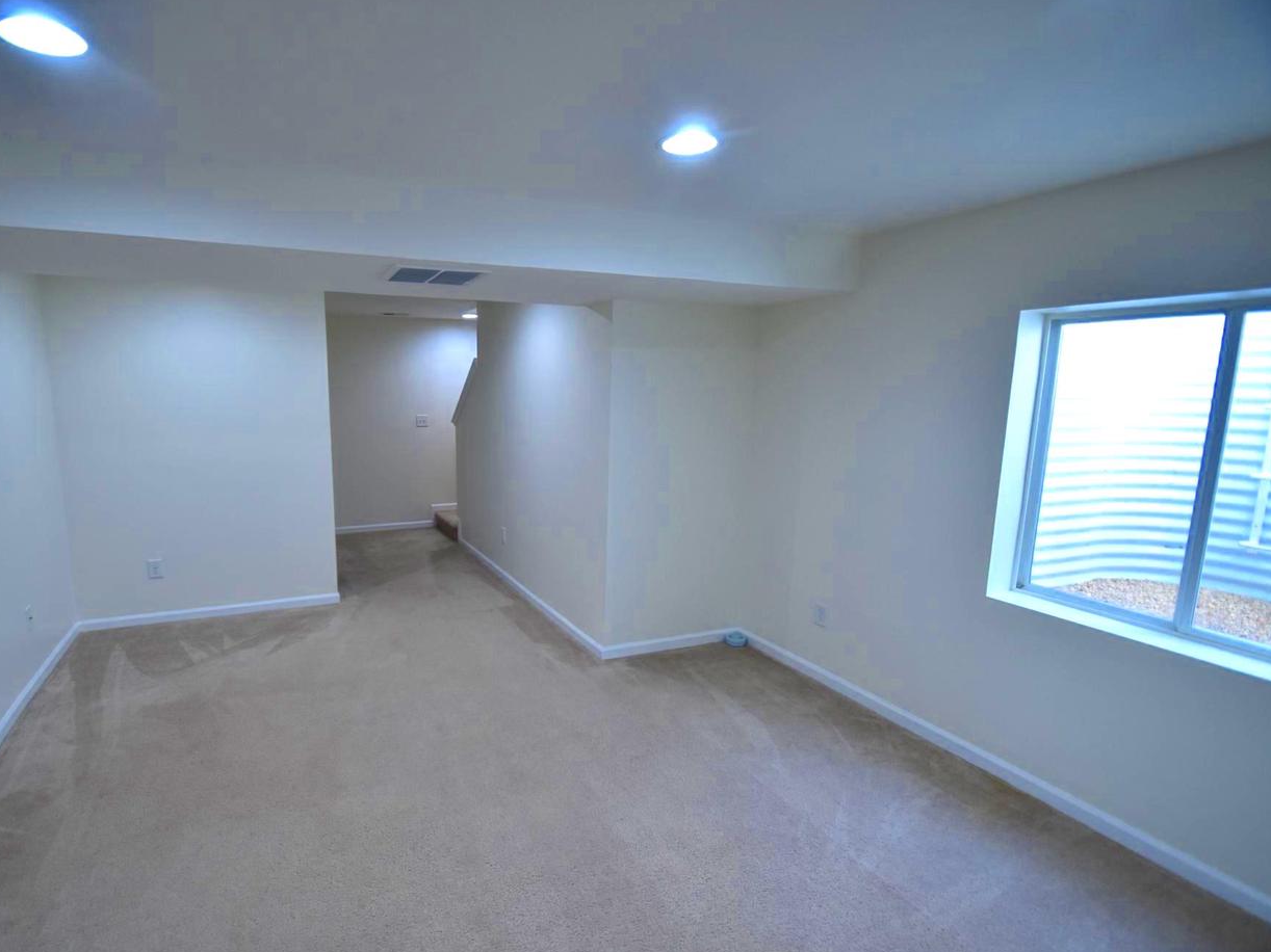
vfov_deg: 74.7
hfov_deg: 90.8
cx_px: 575
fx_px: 624
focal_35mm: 17
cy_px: 476
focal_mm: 10
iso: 400
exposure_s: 1/80
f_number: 4.5
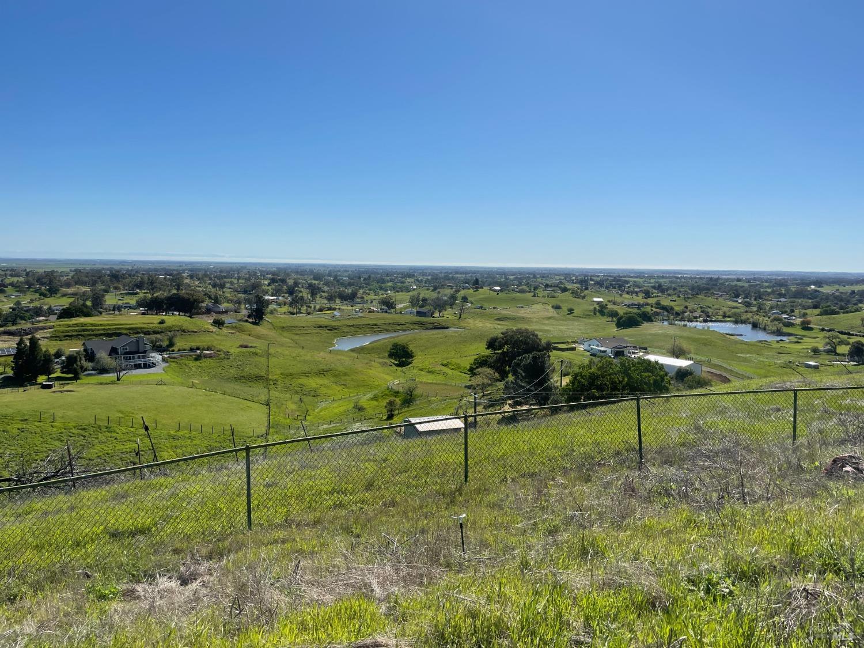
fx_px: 649
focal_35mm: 26
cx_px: 432
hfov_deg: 67.3
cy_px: 324
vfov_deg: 53.1
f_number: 1.6
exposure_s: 1/5814
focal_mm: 4.2
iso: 32
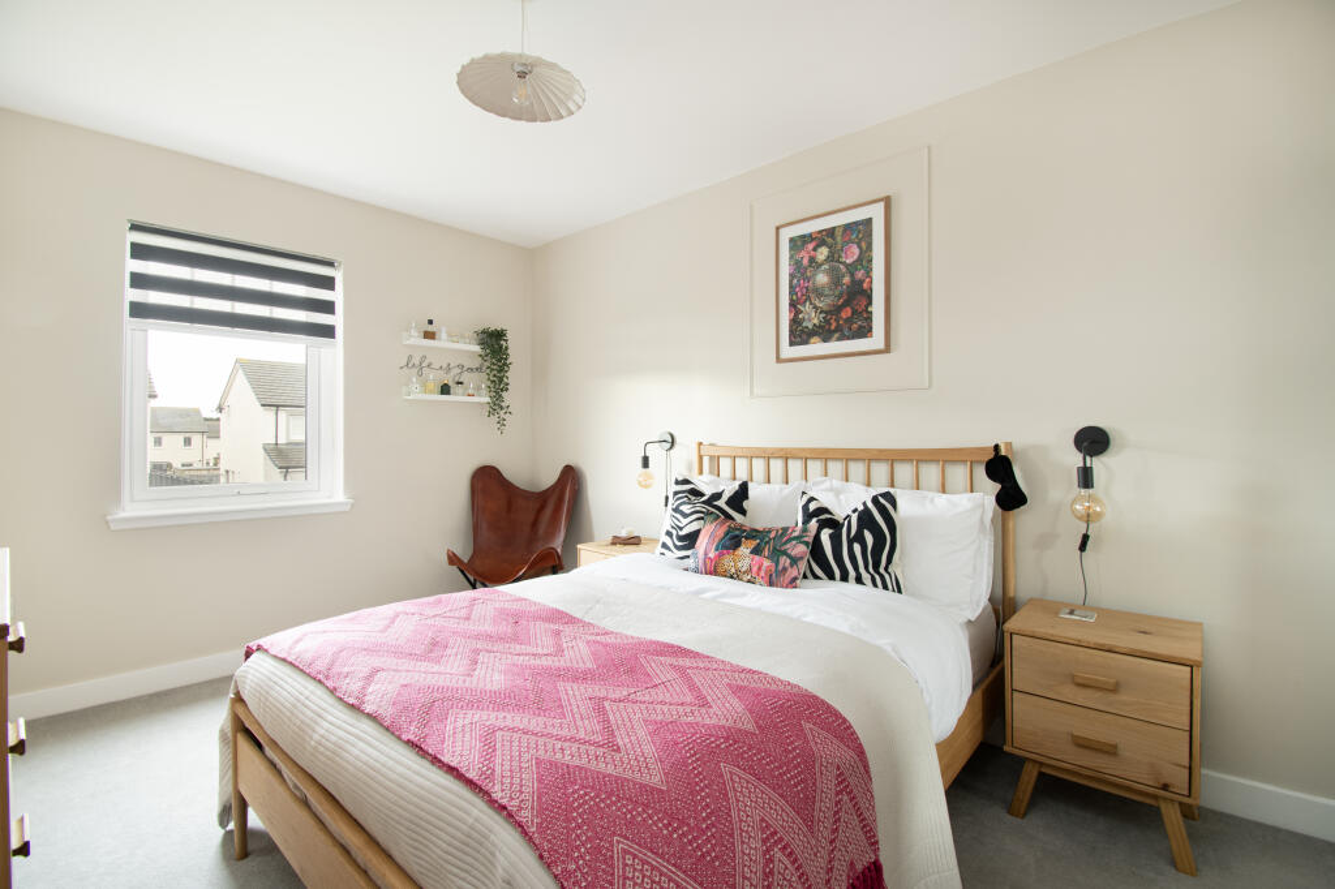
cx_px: 668
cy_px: 444
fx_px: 556
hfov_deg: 100.4
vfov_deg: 77.3
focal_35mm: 15
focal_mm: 10
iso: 320
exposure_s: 1/2
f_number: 8
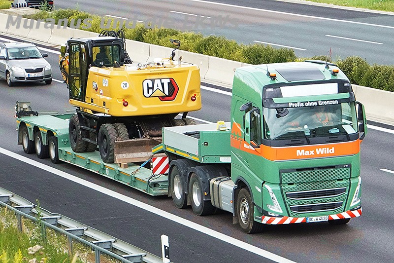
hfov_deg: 14.8
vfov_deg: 9.9
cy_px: 132
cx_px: 197
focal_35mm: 139
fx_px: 1516
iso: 3200
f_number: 6.3
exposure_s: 1/2000
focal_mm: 92.4
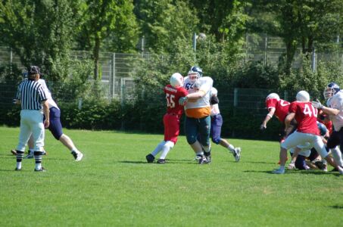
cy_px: 114
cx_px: 172
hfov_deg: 9.2
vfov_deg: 6.1
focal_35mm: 225
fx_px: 2139
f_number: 4.5
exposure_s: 1/1000
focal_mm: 150
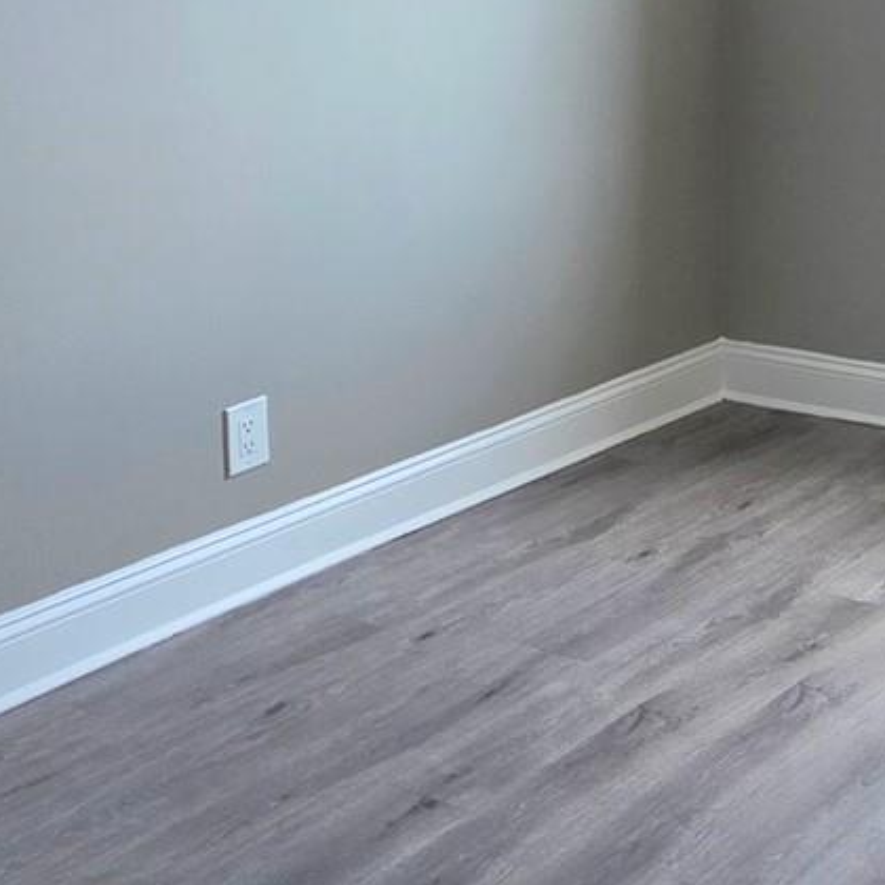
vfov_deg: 27.5
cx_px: 1201
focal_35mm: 56
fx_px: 1620
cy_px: -124
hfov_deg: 25.5
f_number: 1.9
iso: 50
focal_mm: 2.2
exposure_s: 1/120
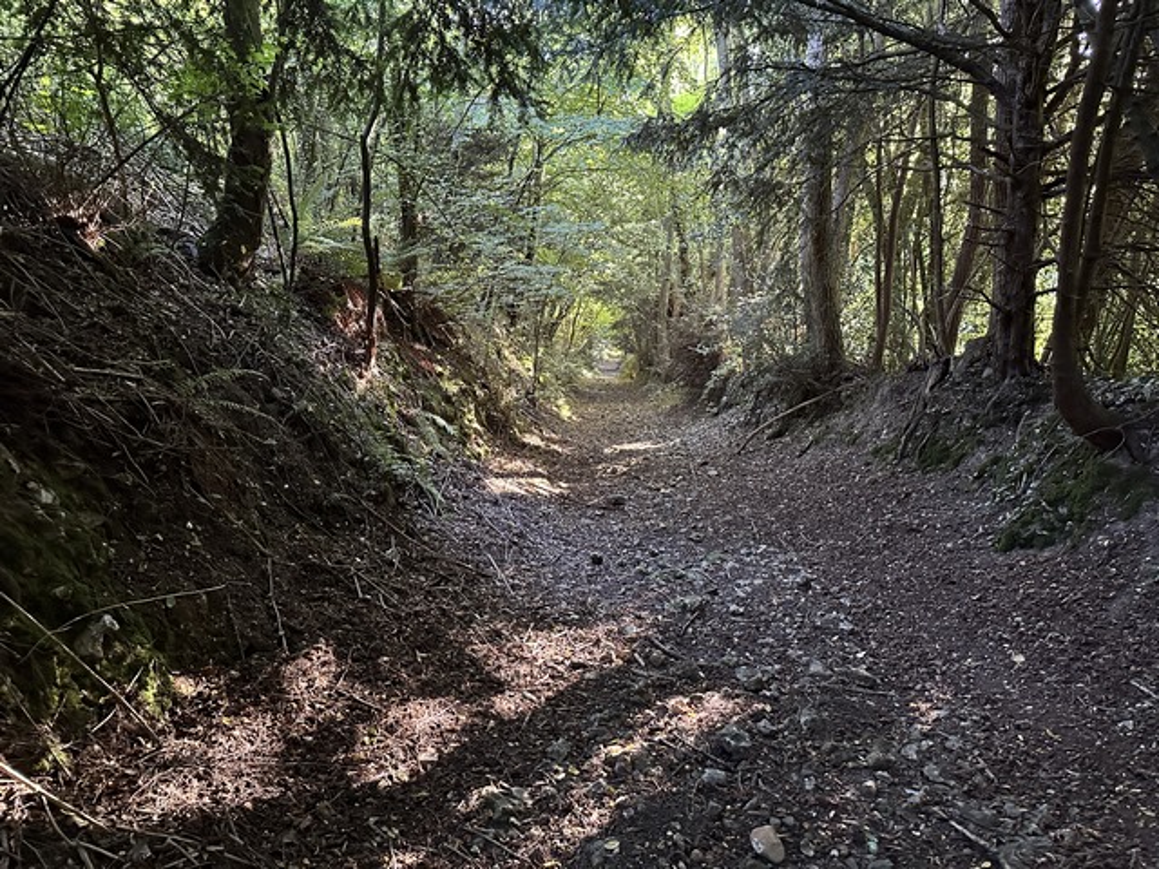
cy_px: 434
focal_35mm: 24
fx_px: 804
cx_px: 580
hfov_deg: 71.6
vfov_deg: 56.8
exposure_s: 1/40
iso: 1000
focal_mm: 6.86
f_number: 1.78
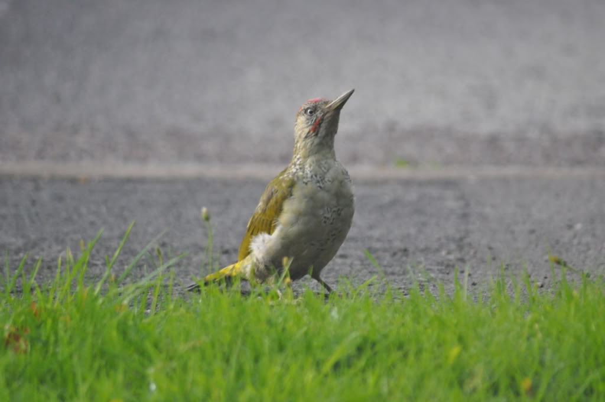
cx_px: 302
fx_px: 7553
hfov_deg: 4.6
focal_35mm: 450
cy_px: 201
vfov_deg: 3.0
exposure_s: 1/400
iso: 1600
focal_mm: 300
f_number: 5.6
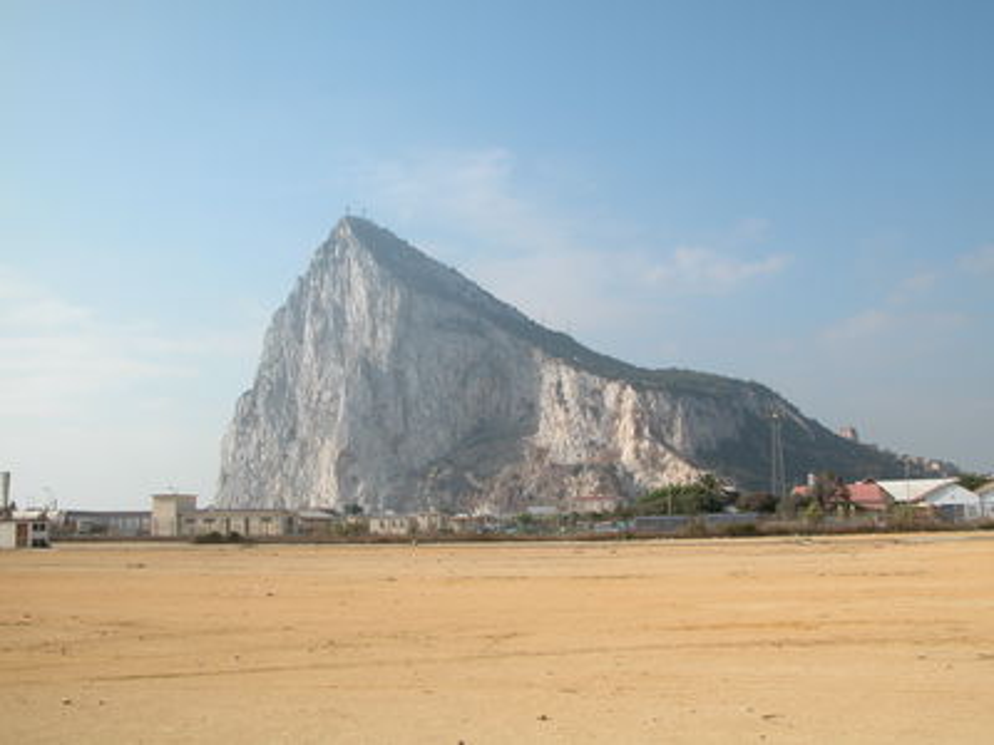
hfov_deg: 52.6
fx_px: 1005
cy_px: 372
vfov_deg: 40.7
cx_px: 497
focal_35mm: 35
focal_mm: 9
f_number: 7.1
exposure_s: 1/315
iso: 100
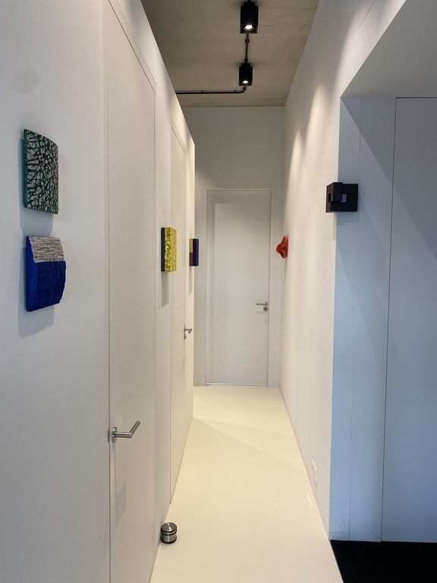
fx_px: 438
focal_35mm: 26
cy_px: 292
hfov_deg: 53.1
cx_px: 218
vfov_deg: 67.3
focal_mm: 4.25
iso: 80
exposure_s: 1/100
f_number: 1.8
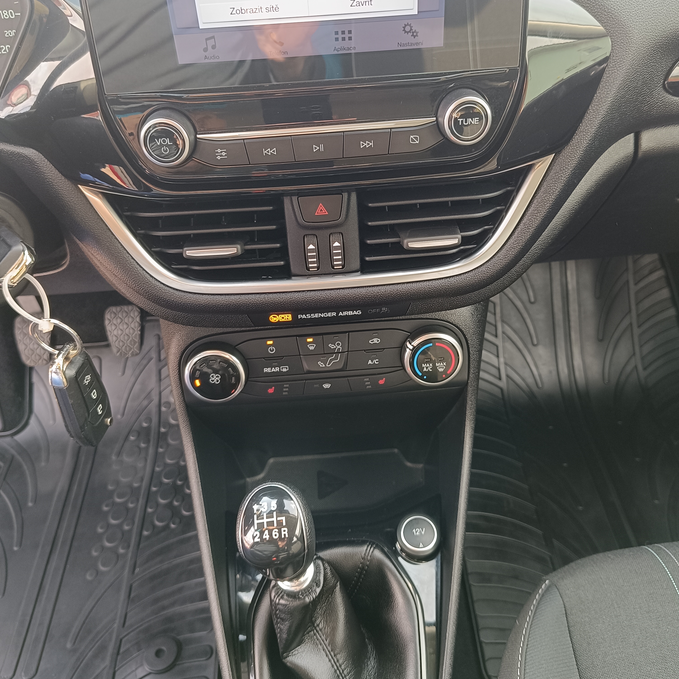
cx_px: 342
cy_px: 300
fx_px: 644
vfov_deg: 55.5
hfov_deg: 55.6
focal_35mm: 29
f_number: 1.88
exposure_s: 1/101
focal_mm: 5.59
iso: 294
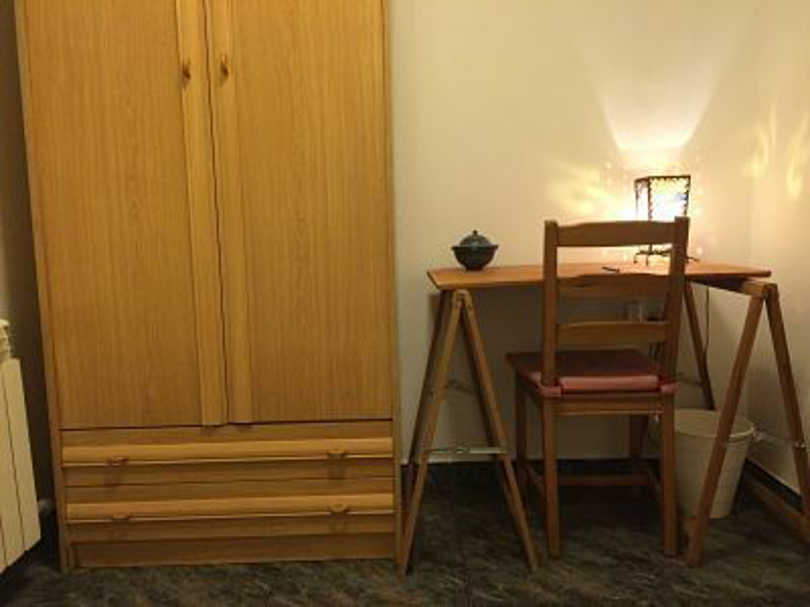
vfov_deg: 48.2
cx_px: 405
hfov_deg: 61.7
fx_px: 679
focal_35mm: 29
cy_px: 304
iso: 320
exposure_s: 1/33
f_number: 2.2
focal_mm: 4.15
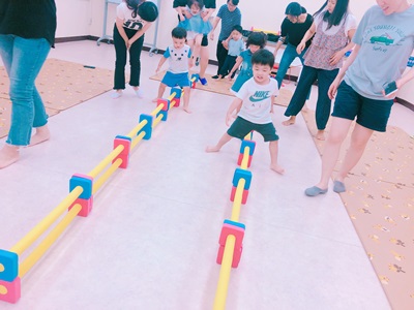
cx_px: 207
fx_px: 335
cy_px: 155
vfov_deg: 49.7
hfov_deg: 63.4
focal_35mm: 28
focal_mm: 3.99
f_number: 1.8
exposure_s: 1/120
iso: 40
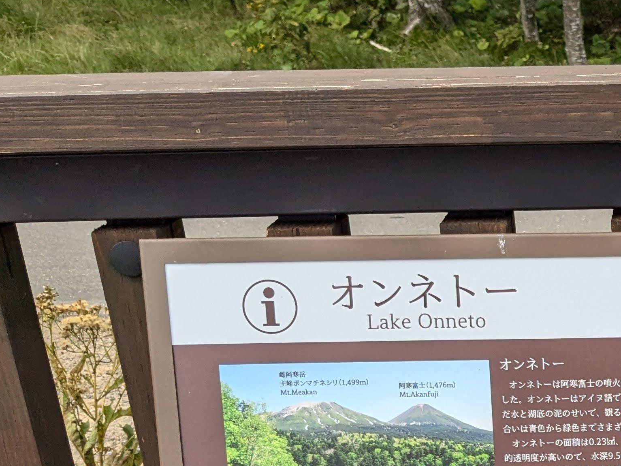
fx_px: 1274
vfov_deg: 19.9
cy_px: 497
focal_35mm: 71
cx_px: 755
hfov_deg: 24.6
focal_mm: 4.38
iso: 58
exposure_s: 1/1376
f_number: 1.73
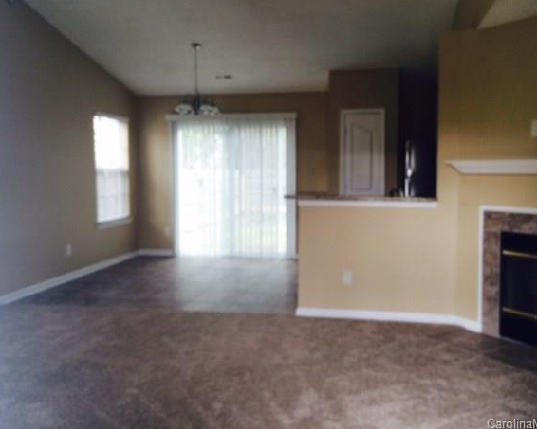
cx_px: 292
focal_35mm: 32
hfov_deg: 55.6
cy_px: 206
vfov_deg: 45.8
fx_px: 509
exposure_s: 1/40
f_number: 2.2
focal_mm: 4.15
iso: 32
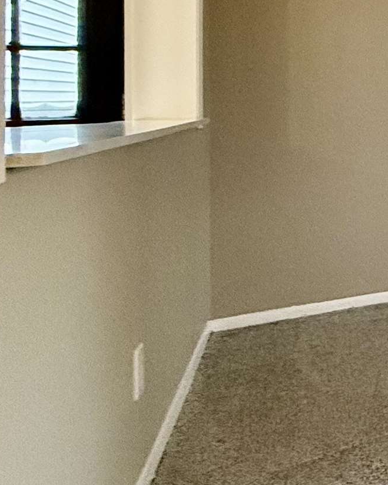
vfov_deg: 35.2
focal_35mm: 51
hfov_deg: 16.4
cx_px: 878
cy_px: 81
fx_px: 732
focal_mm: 2.22
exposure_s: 1/120
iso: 320
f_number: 2.2
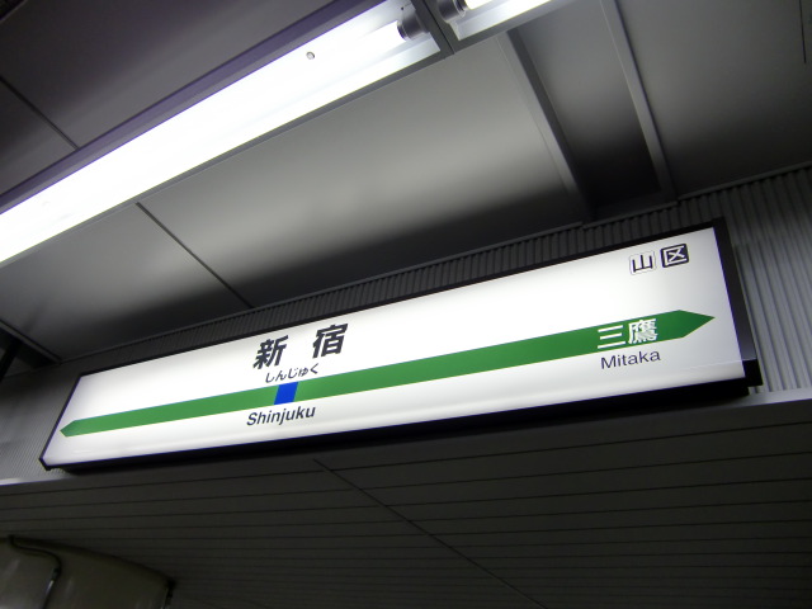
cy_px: 304
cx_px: 406
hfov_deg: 63.4
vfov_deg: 49.7
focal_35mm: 28
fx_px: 657
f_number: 2.6
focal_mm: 4.9
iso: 64
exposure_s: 1/80
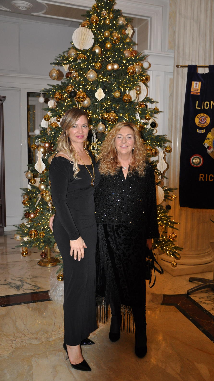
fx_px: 353
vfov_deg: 56.6
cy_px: 192
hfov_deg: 33.6
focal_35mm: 35
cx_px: 128
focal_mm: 22
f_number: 3.8
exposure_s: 1/60
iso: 800
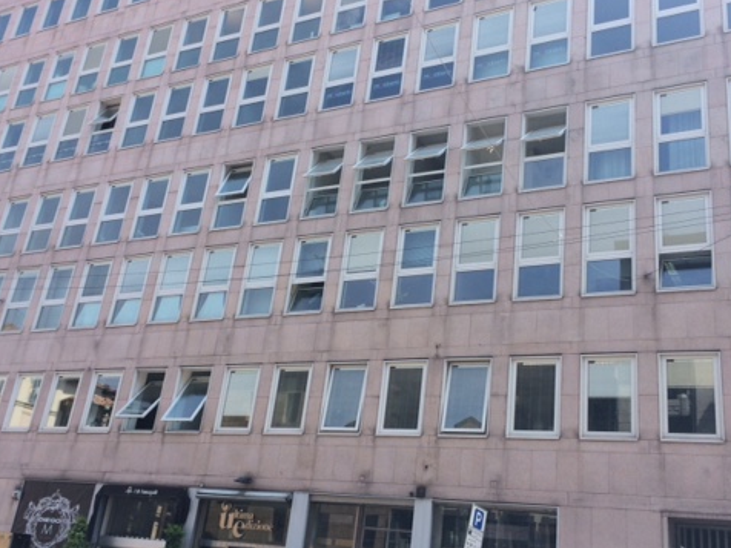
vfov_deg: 36.8
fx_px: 824
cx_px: 379
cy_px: 236
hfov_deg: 47.9
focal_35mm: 39
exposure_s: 1/746
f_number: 2.2
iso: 32
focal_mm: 4.15
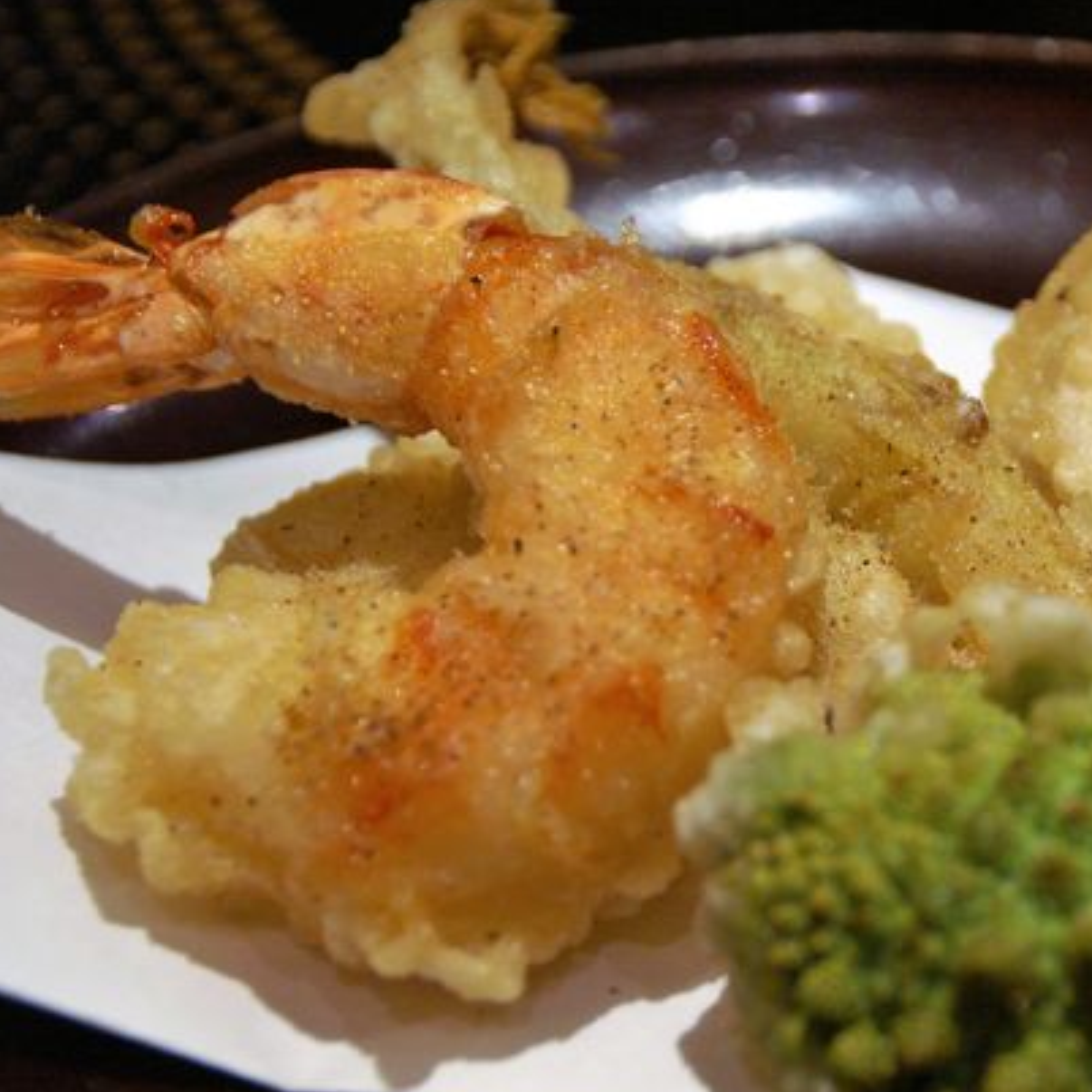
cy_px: 573
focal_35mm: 144
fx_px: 5139
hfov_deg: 12.1
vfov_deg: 12.1
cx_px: 785
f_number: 5.6
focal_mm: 70
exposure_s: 1/60
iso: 800
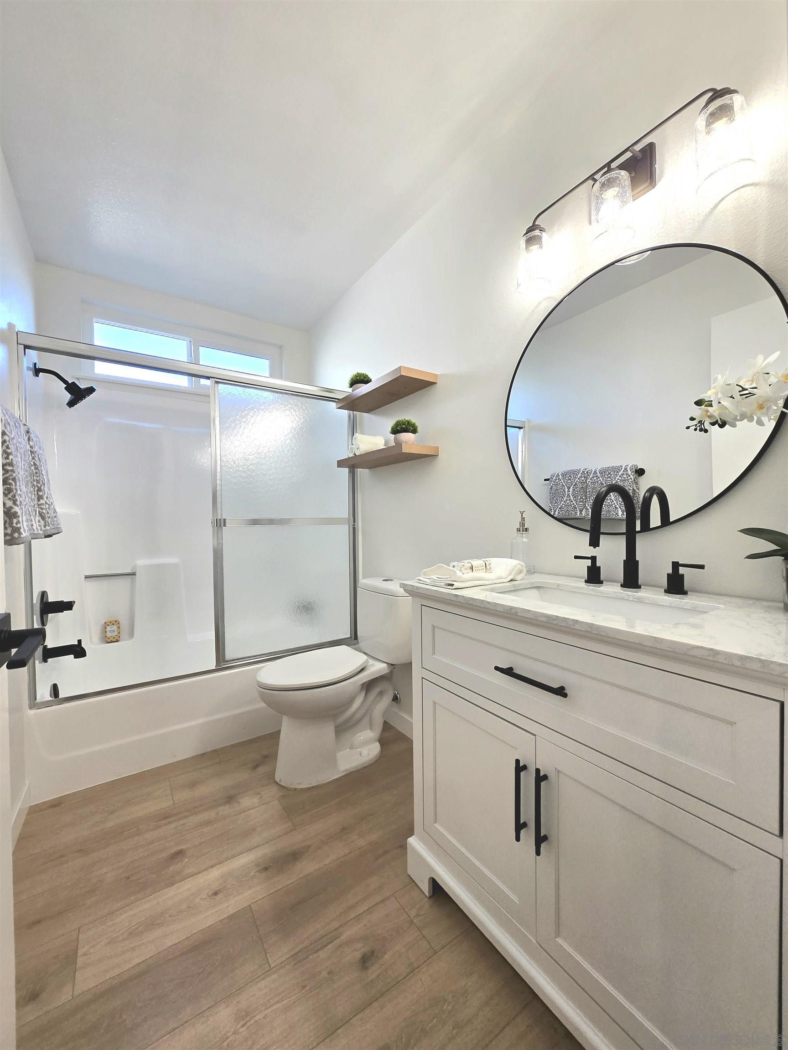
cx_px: 394
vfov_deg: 106.2
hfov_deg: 89.9
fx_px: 395
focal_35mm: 13
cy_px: 525
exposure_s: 1/60.2
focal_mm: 1.7
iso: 32
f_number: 2.2
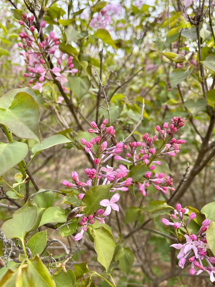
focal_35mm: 26
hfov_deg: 53.1
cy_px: 144
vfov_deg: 67.3
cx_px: 108
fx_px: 215
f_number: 1.6
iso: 50
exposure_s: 1/928
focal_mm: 5.1
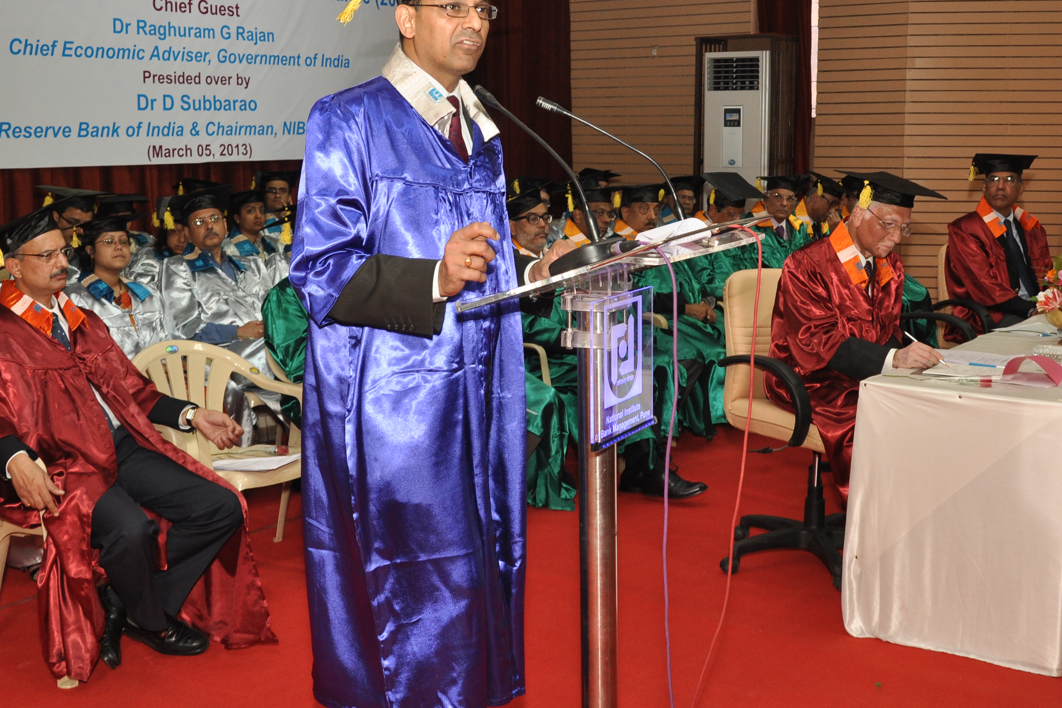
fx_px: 1319
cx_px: 494
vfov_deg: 30.0
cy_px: 321
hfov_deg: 43.8
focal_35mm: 45
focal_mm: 21
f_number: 5.6
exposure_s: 1/125
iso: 500
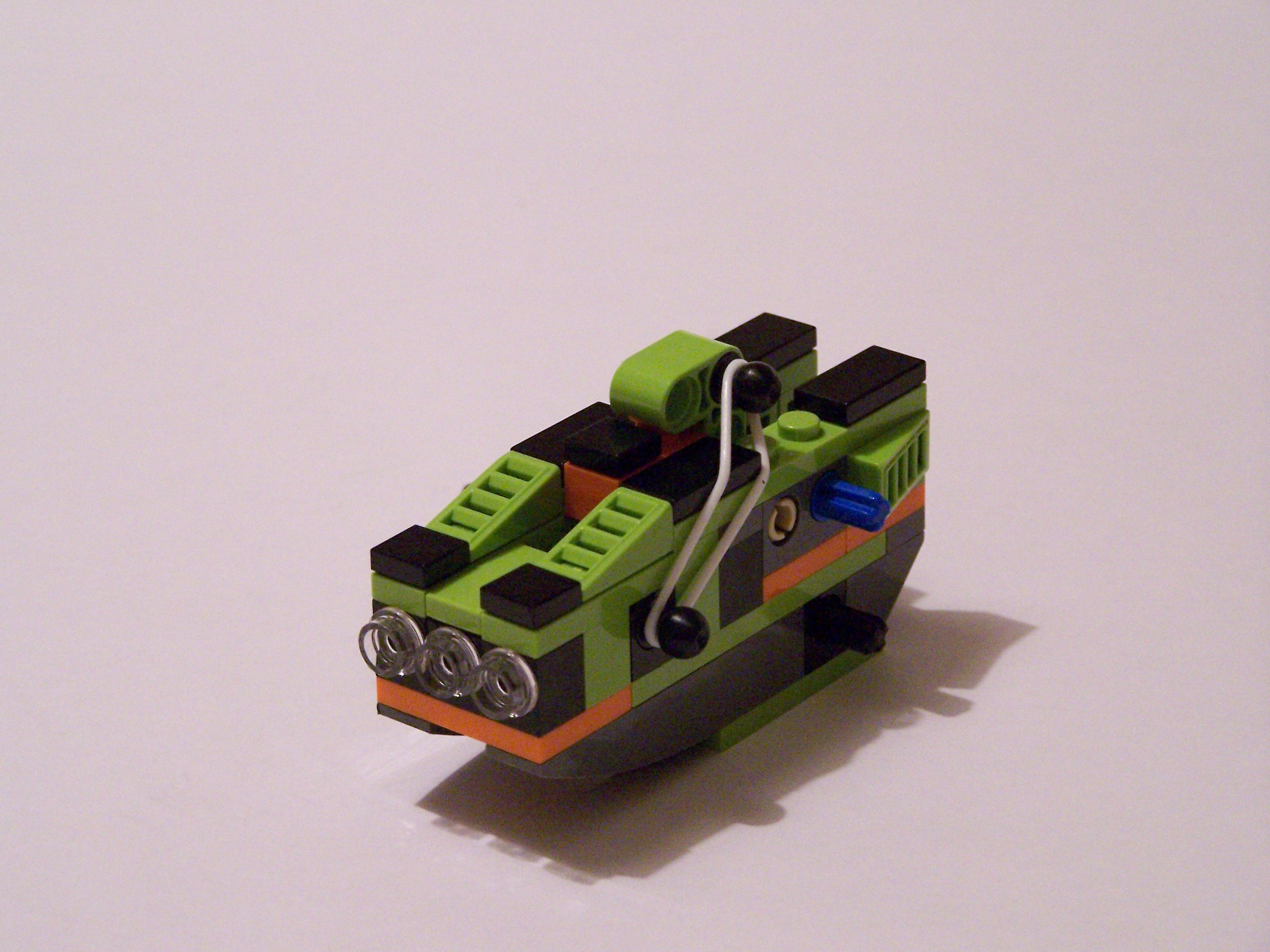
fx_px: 4293
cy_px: 476
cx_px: 635
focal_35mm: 117
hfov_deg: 16.8
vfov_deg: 12.7
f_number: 3.2
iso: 400
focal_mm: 19.4
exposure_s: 1/20
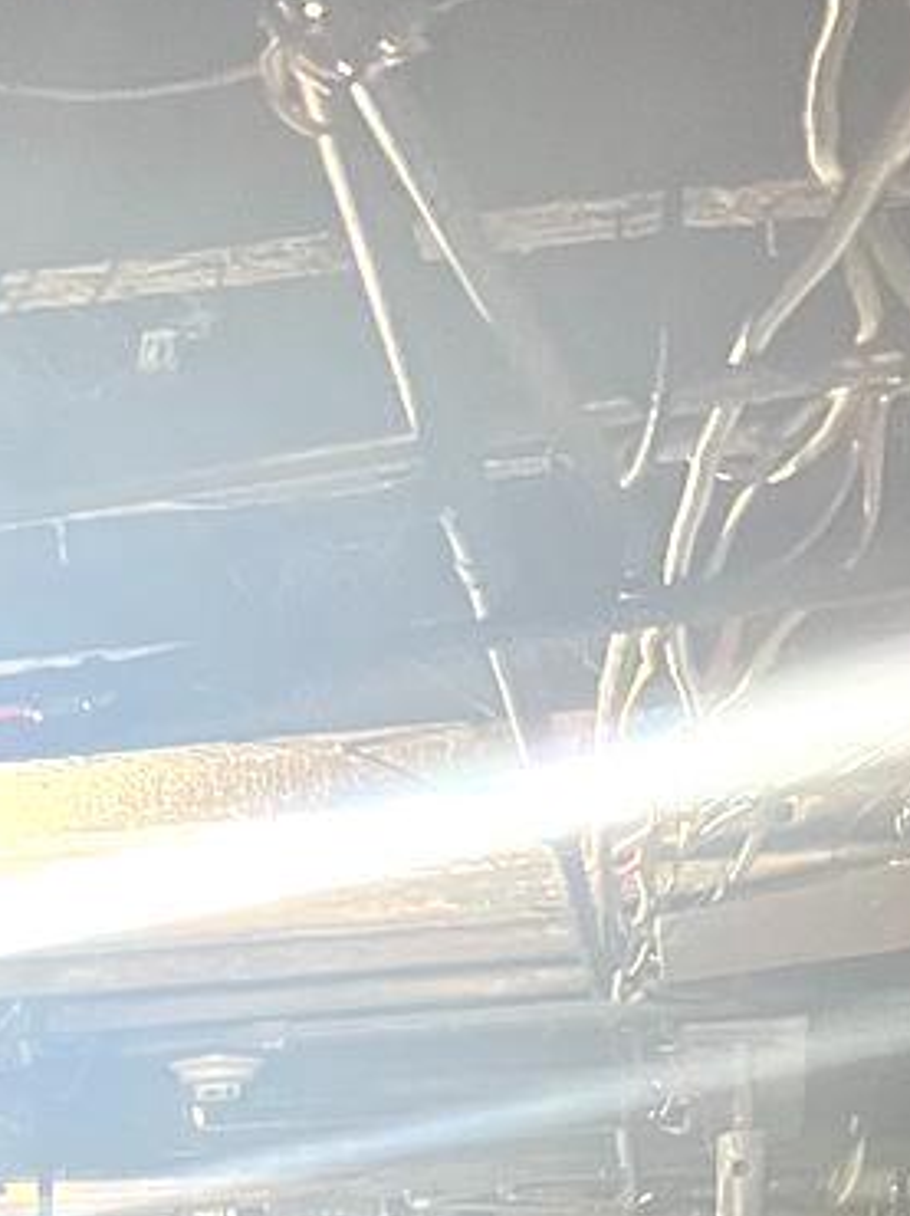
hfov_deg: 12.9
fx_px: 3790
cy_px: 2215
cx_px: -509
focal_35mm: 108
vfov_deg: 15.5
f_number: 1.5
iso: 500
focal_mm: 5.7
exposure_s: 1/40
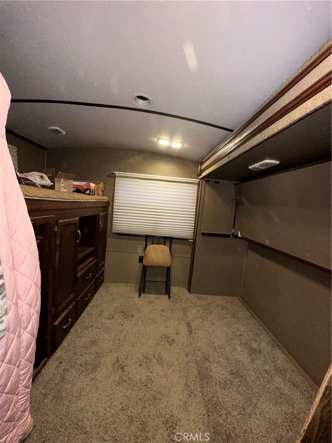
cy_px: 222
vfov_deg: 102.1
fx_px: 179
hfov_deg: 85.7
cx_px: 166
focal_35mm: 14
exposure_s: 1/60
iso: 160
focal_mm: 2.22
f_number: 2.2
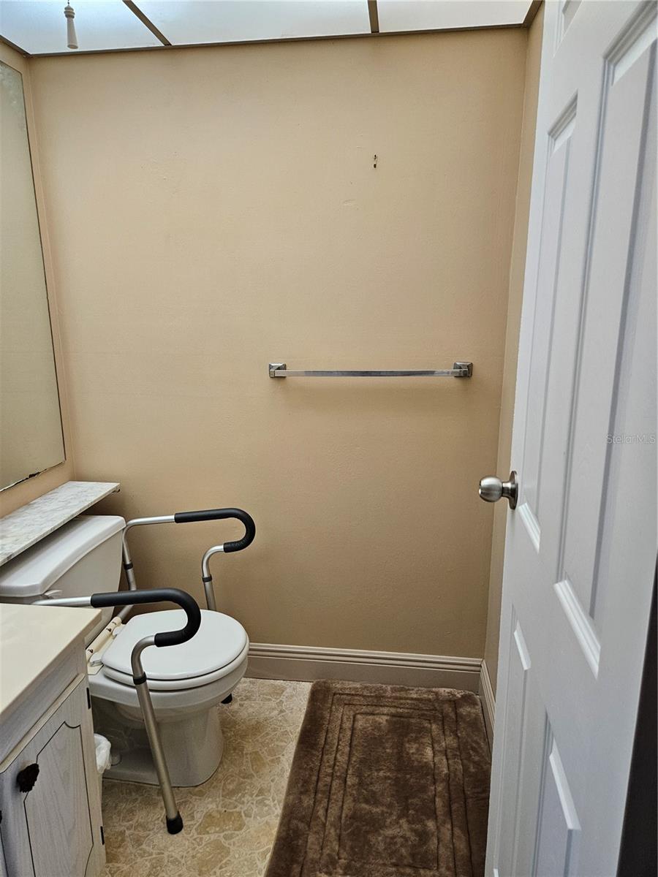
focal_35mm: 23
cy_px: 438
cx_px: 329
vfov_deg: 73.9
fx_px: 583
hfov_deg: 58.9
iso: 250
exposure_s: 1/120
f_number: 1.8
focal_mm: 5.4
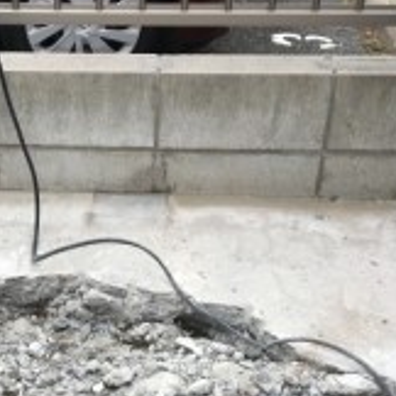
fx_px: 880
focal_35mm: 68
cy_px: 277
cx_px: 90
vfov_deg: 25.2
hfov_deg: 25.0
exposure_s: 1/165
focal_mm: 4.15
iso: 25
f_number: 2.2
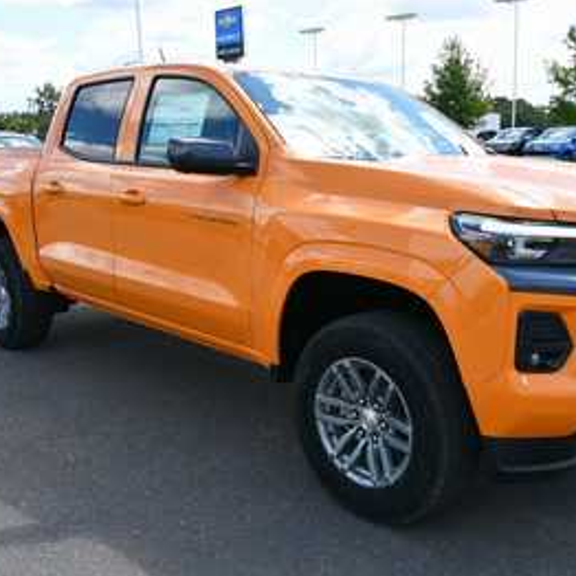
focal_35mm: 39
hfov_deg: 42.7
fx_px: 734
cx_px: 339
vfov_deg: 42.8
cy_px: 289
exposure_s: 1/250
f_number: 8
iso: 200
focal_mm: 20
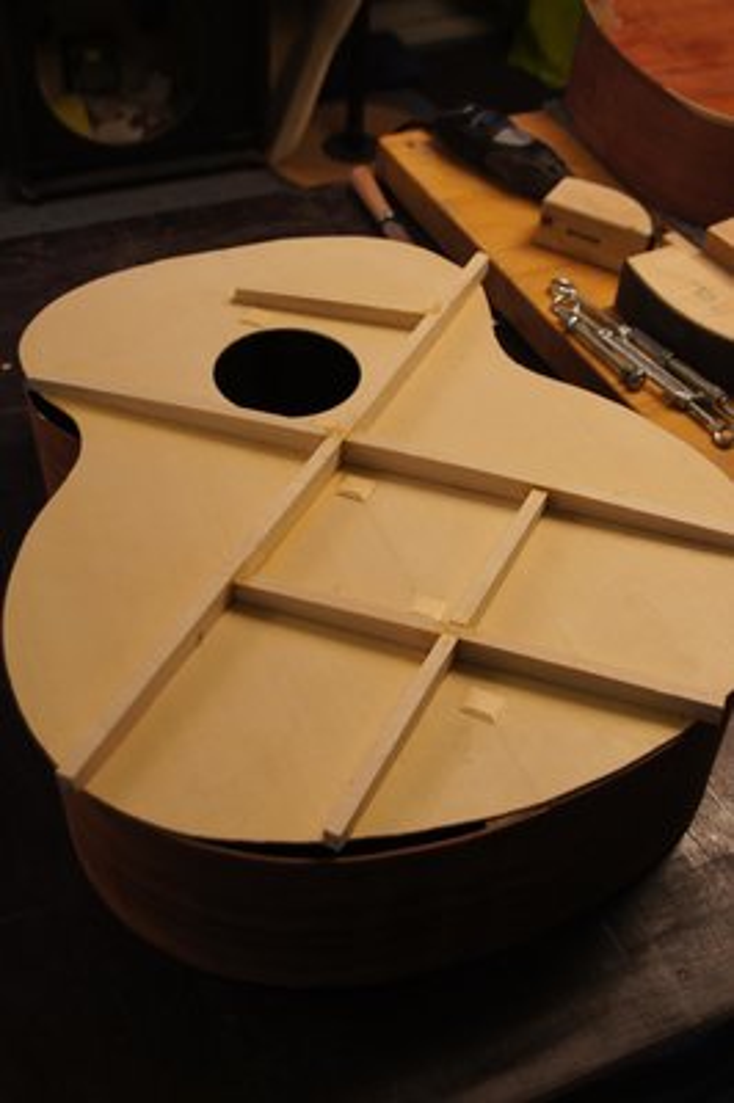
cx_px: 367
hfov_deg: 34.2
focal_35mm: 39
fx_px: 1195
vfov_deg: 49.6
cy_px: 552
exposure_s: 1/40
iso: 200
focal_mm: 26
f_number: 4
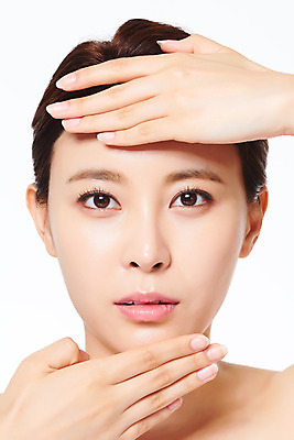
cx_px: 147
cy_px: 220
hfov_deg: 13.1
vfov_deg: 19.4
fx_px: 1285
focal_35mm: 105
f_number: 16
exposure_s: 1/125
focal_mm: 105
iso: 64
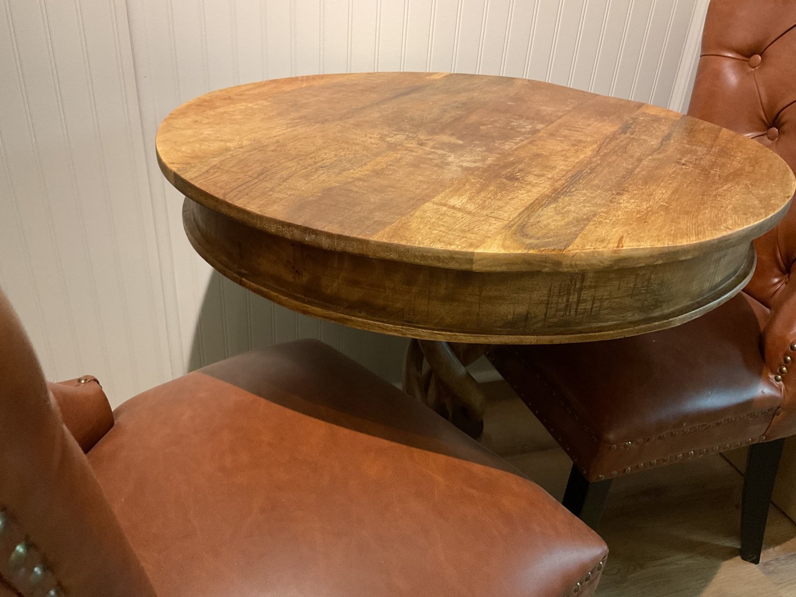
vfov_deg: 48.2
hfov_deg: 61.7
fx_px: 667
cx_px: 398
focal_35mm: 29
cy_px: 298
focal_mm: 3
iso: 250
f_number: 1.8
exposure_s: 1/40
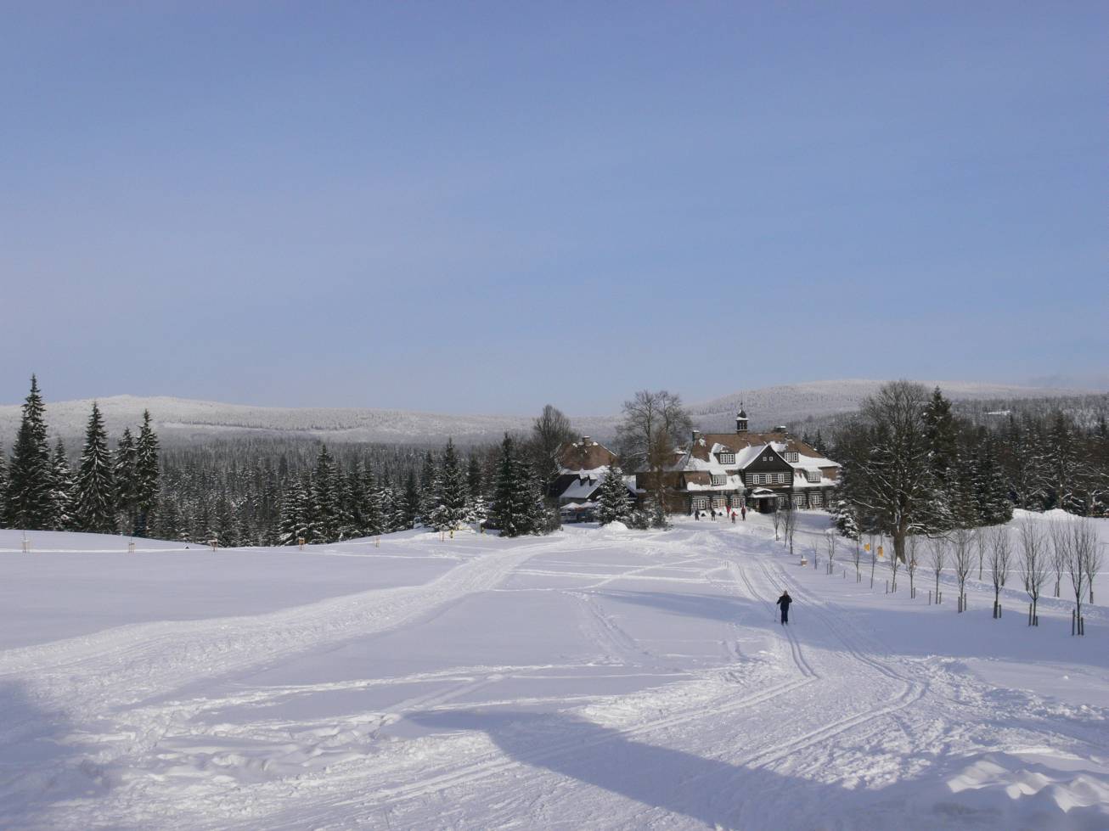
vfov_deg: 40.7
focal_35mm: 35
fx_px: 1121
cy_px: 416
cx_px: 554
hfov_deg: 52.6
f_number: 8
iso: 100
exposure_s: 1/500
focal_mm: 7.4
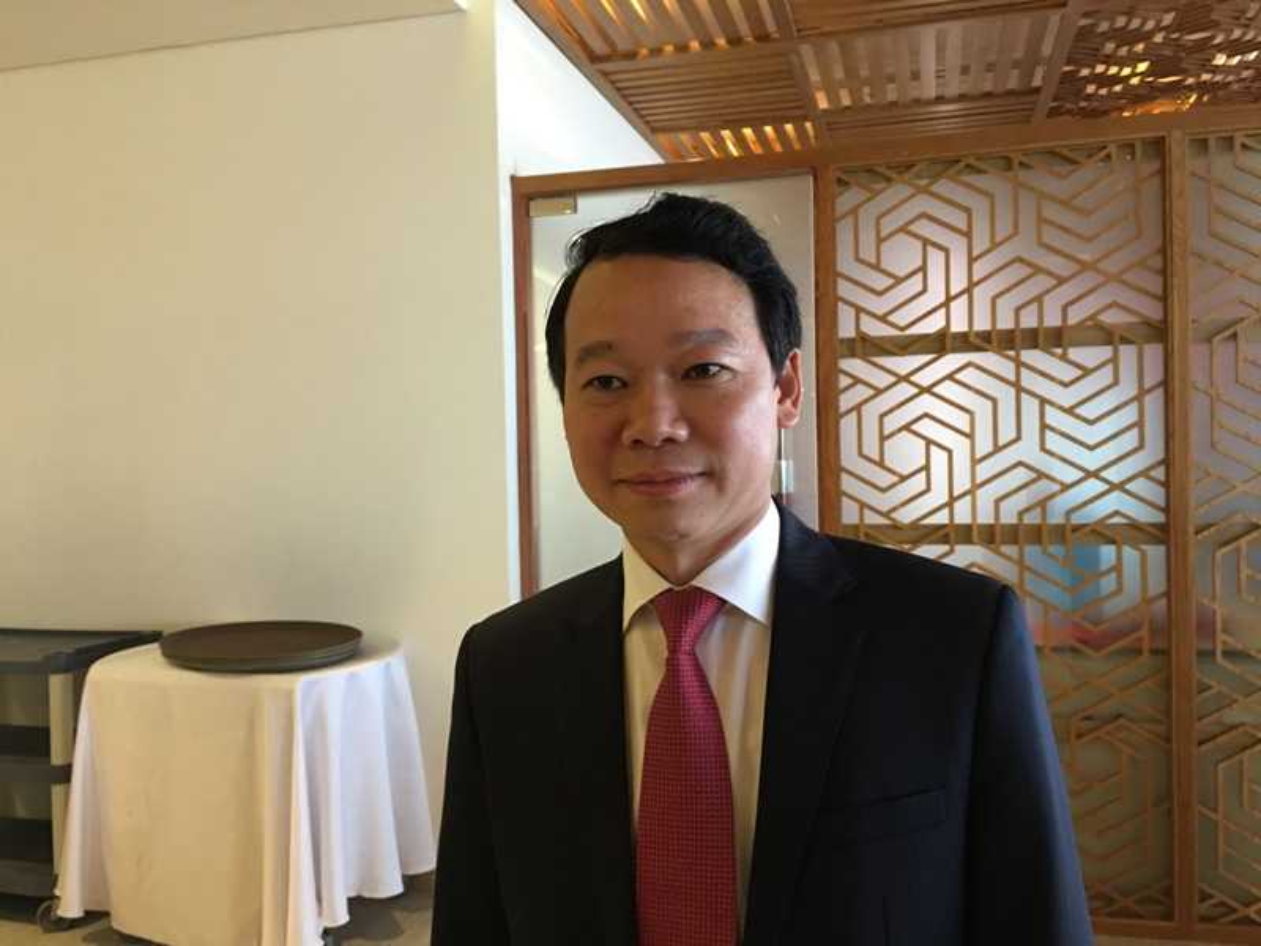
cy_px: 473
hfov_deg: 61.7
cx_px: 630
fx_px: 1056
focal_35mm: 29
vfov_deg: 48.2
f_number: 2.2
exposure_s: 1/17
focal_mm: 4.15
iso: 125
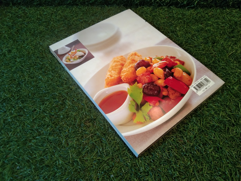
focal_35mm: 30
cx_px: 120
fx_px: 209
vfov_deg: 46.8
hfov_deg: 60.0
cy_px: 90
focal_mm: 3.65
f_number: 2.2
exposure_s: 1/25
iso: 611
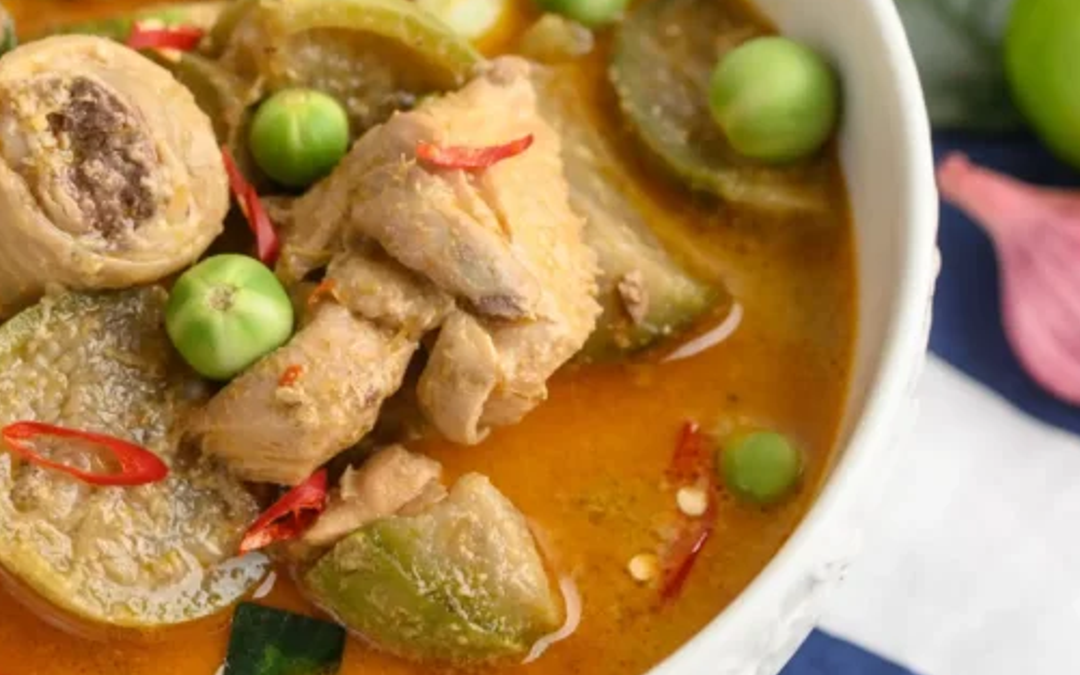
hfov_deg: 16.7
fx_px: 3679
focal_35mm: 125
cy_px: 271
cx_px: 502
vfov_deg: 10.5
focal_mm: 60
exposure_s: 1/125
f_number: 5.6
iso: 100
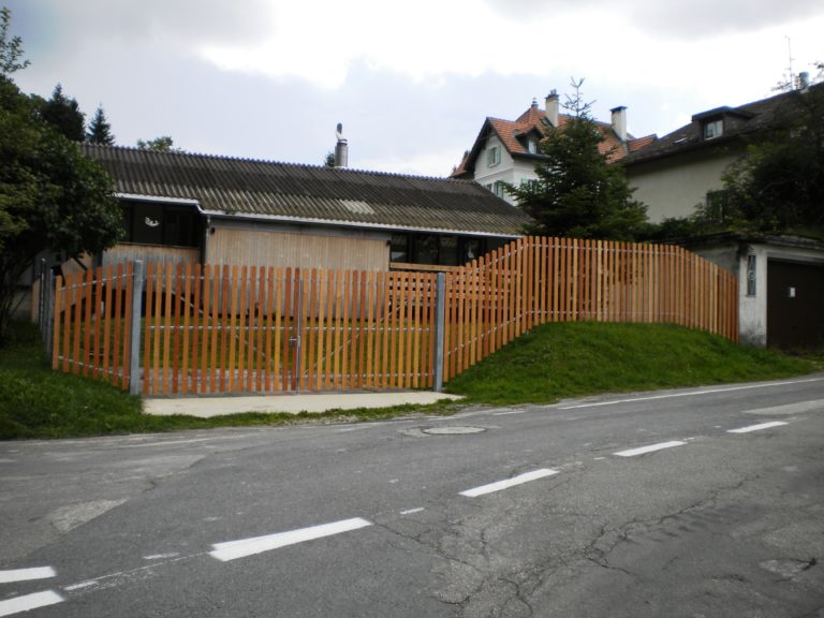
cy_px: 309
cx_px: 412
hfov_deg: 52.6
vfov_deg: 40.7
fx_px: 833
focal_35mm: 35
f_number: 4.6
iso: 80
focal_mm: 6.3
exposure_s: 1/447
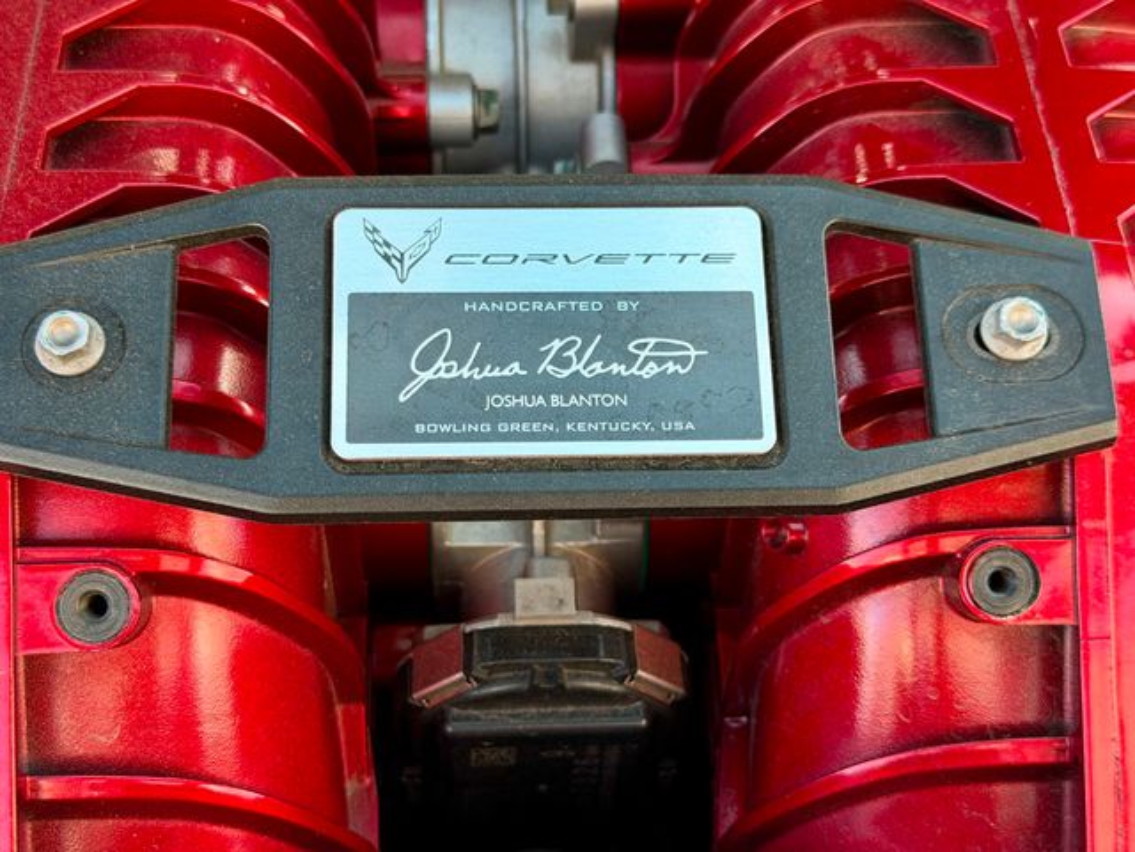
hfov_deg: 39.7
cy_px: 426
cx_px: 568
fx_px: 1574
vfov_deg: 30.3
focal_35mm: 48
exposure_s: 1/339
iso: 64
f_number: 1.78
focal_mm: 6.76
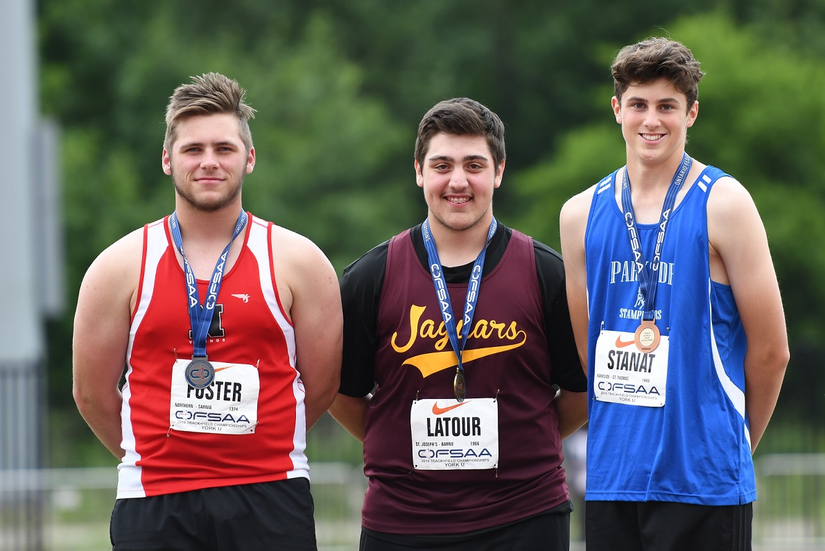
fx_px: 6876
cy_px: 276
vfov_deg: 4.6
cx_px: 412
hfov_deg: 6.9
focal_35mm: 300
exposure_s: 1/1000
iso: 400
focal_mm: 200
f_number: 2.8
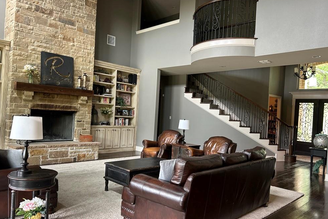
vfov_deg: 46.4
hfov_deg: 65.5
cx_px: 166
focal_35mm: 28
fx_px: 255
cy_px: 113
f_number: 1.5
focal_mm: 5.7
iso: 200
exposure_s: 1/60
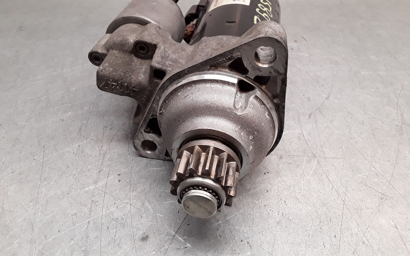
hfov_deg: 62.9
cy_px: 107
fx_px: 335
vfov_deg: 41.7
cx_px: 207
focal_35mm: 30
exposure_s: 1/100
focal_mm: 2.91
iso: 100
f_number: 1.9
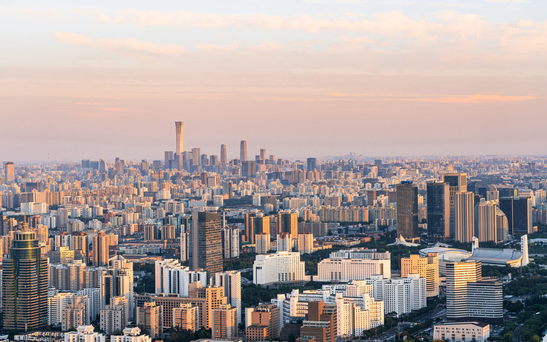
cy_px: 179
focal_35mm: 79
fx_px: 1178
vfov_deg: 16.5
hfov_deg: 26.1
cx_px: 273
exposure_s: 1/40
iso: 100
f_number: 9
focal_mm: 77
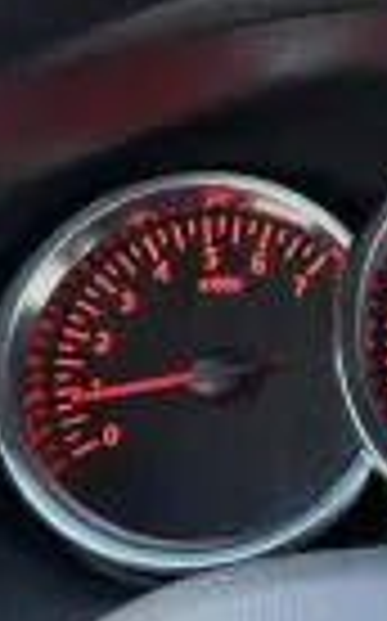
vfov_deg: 15.7
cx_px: 612
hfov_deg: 9.5
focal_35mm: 133
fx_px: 2249
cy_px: 338
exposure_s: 1/40
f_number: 1.78
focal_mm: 6.76
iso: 400
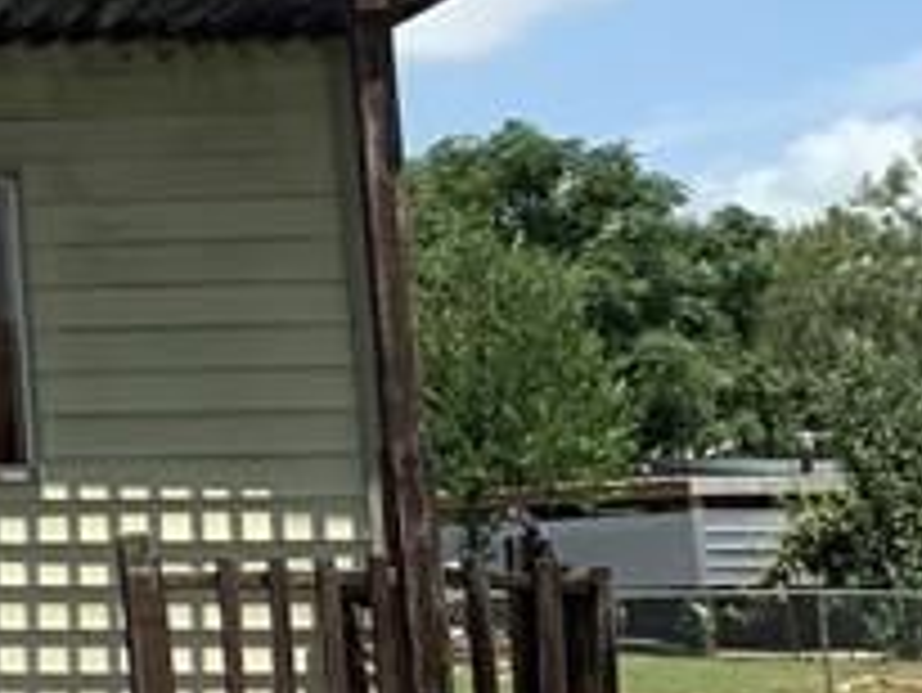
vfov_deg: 10.2
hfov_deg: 11.3
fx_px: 3864
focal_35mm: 145
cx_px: -1309
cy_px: -9
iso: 16
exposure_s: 1/1848
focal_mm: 3
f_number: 1.8
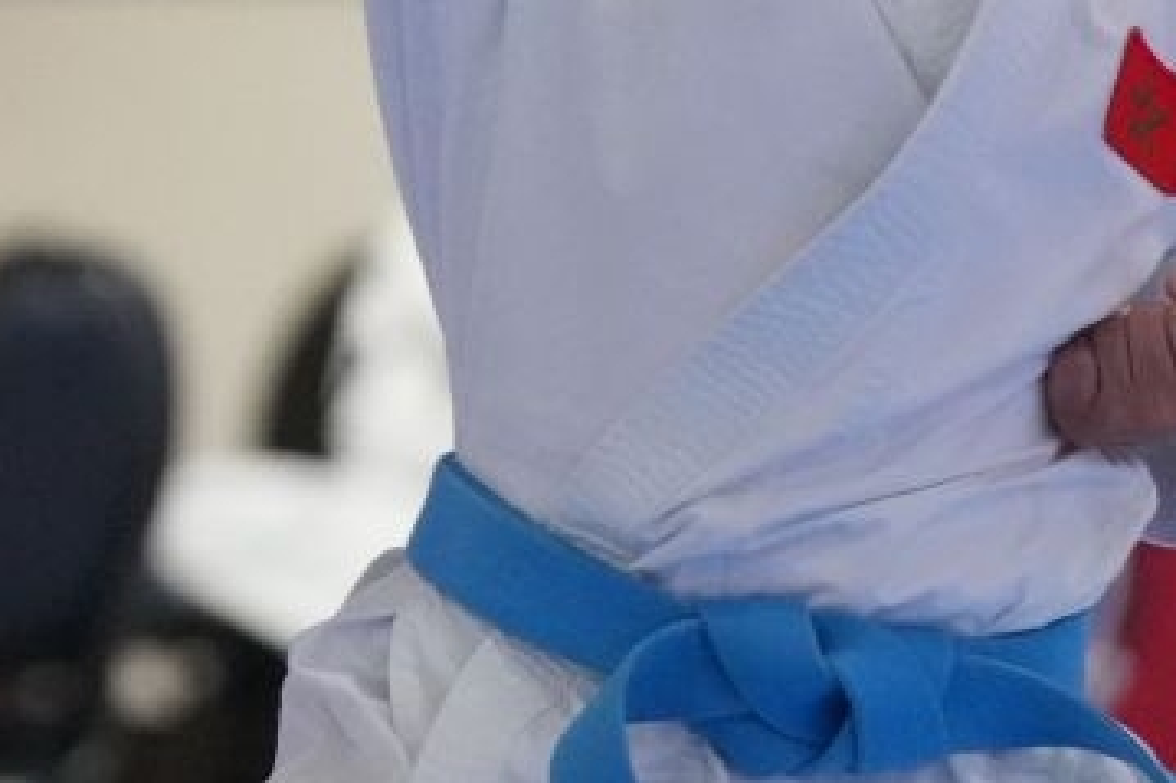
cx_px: 511
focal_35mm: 612
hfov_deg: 3.4
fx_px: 19982
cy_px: 629
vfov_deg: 2.2
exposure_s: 1/500
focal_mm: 122
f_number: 2.8
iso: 6400
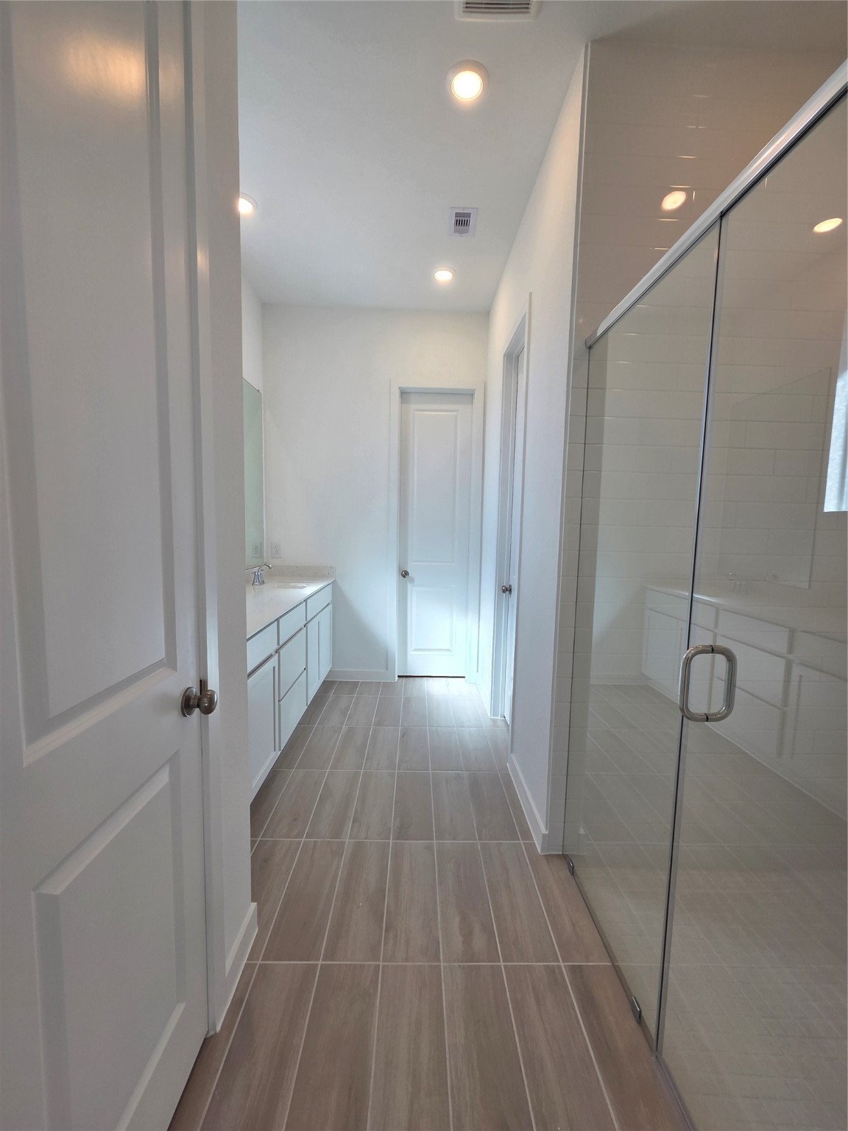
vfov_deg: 106.2
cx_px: 424
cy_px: 566
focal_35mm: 13
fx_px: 425
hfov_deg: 89.9
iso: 50
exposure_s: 1/140
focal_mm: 2.2
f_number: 2.2
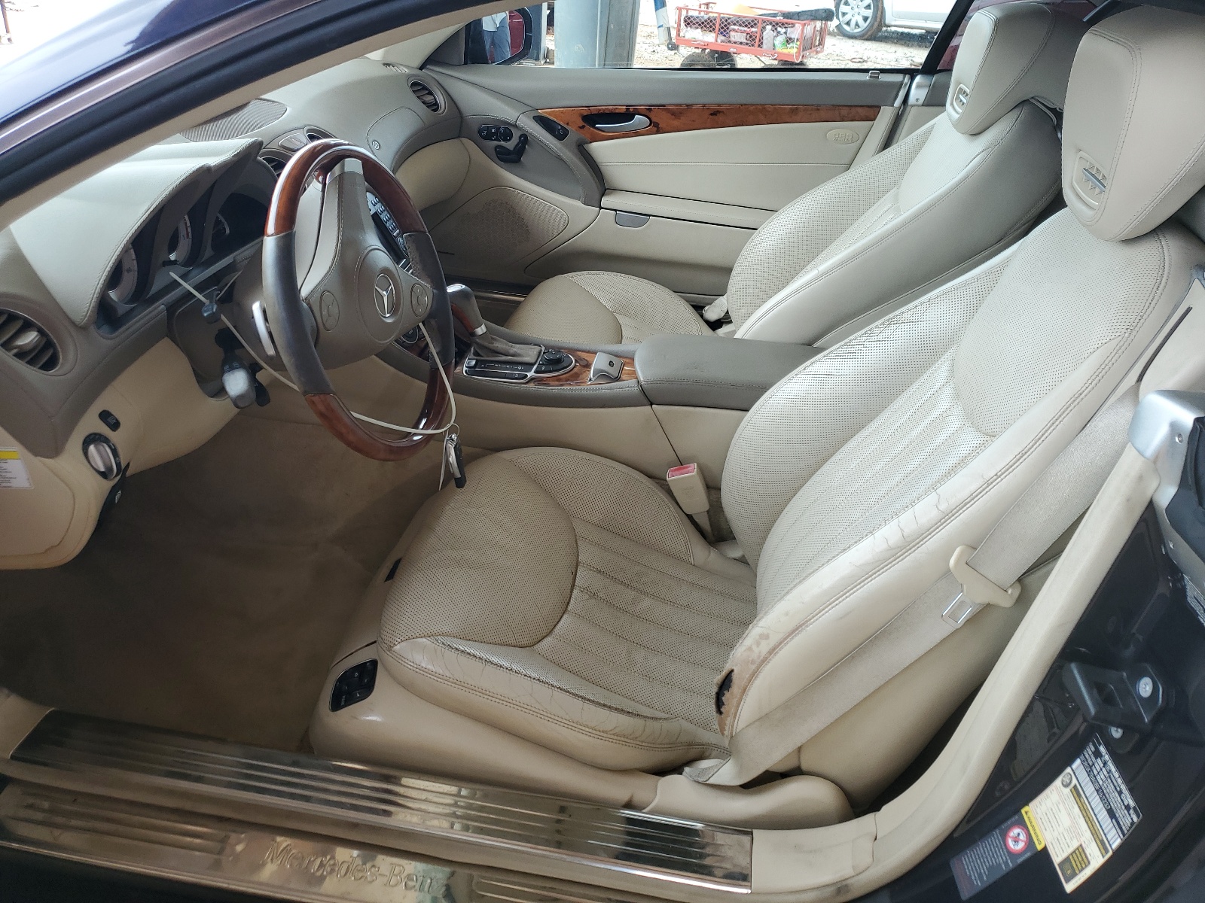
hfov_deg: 67.3
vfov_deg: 53.1
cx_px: 602
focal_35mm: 26
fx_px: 905
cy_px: 452
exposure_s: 1/244
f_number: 1.5
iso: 50
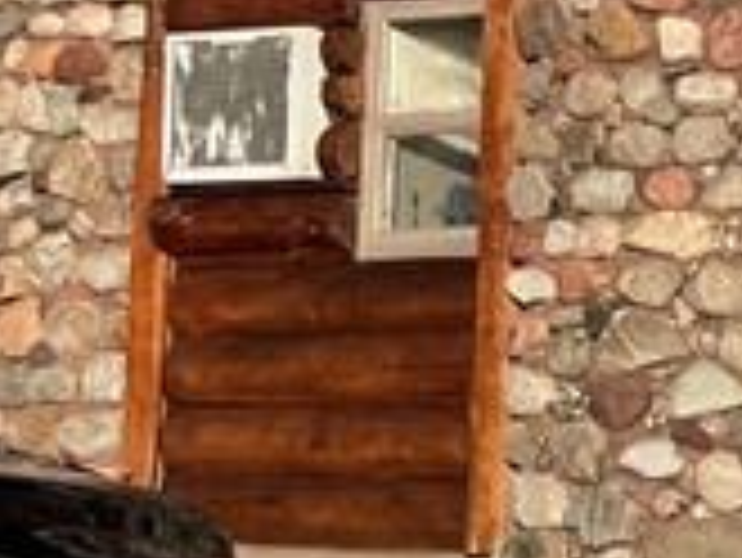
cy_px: -184
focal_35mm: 161
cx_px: 2145
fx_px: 3454
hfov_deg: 9.7
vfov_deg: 9.1
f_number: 1.6
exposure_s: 1/4831
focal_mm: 4.2
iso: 32
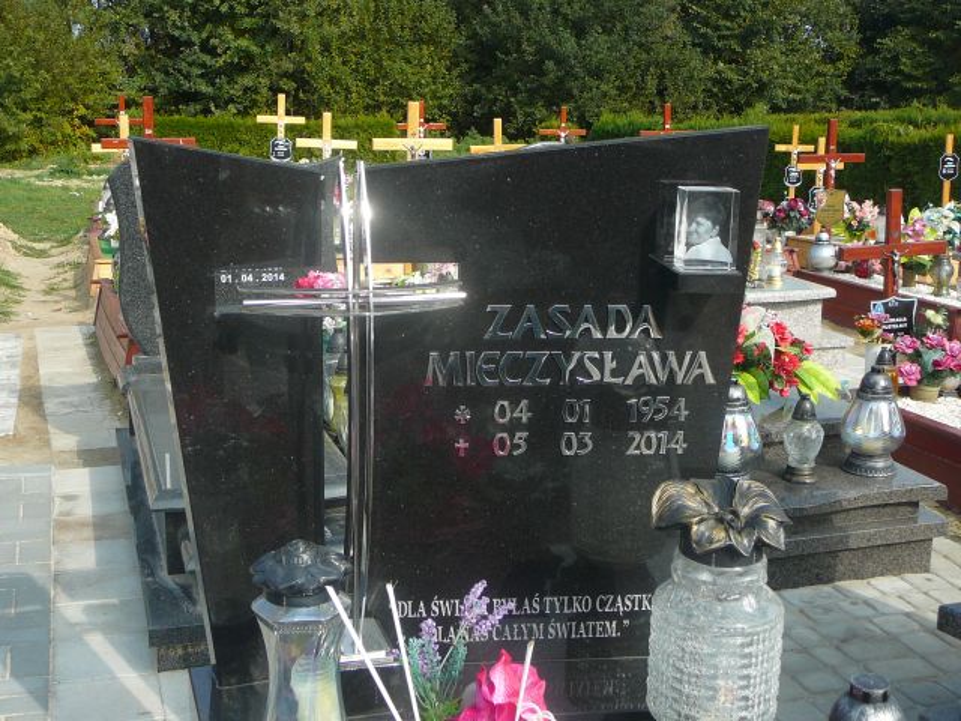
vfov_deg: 30.9
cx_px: 480
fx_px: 1305
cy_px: 360
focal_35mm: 47
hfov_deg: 40.4
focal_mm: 7
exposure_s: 1/500
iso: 80
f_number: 3.3
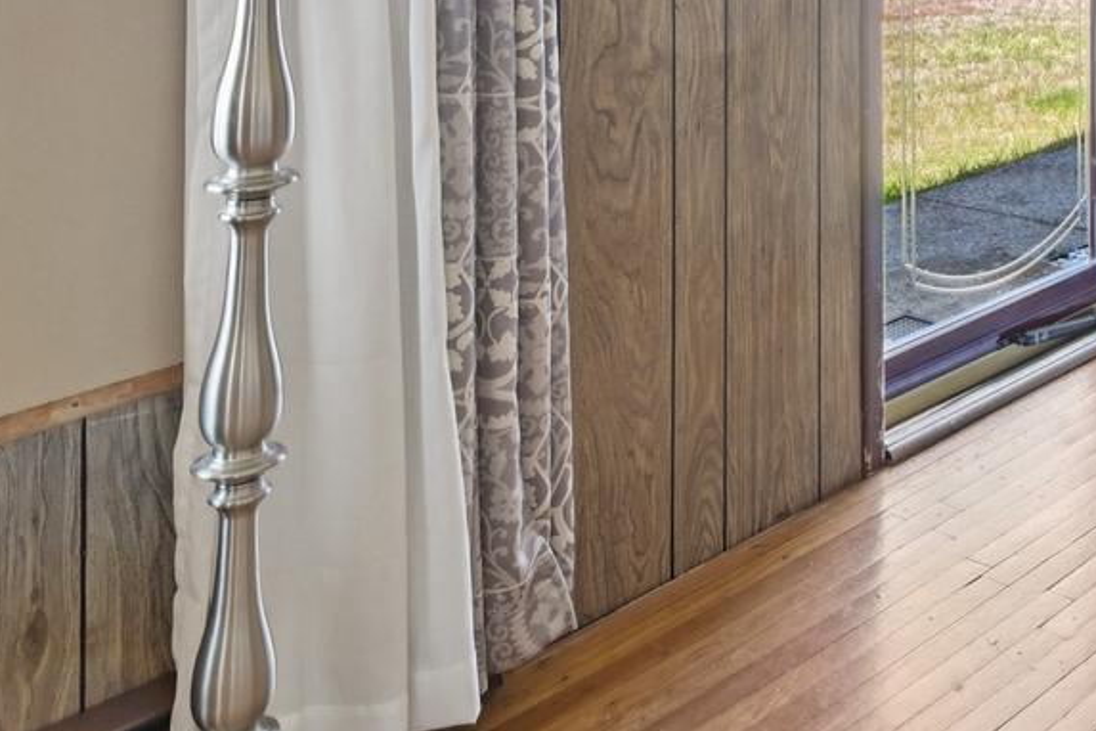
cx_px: 1303
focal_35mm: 50
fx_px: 1522
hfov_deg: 32.8
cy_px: -240
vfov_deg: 23.6
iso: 220
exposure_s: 1/15
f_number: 8
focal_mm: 14
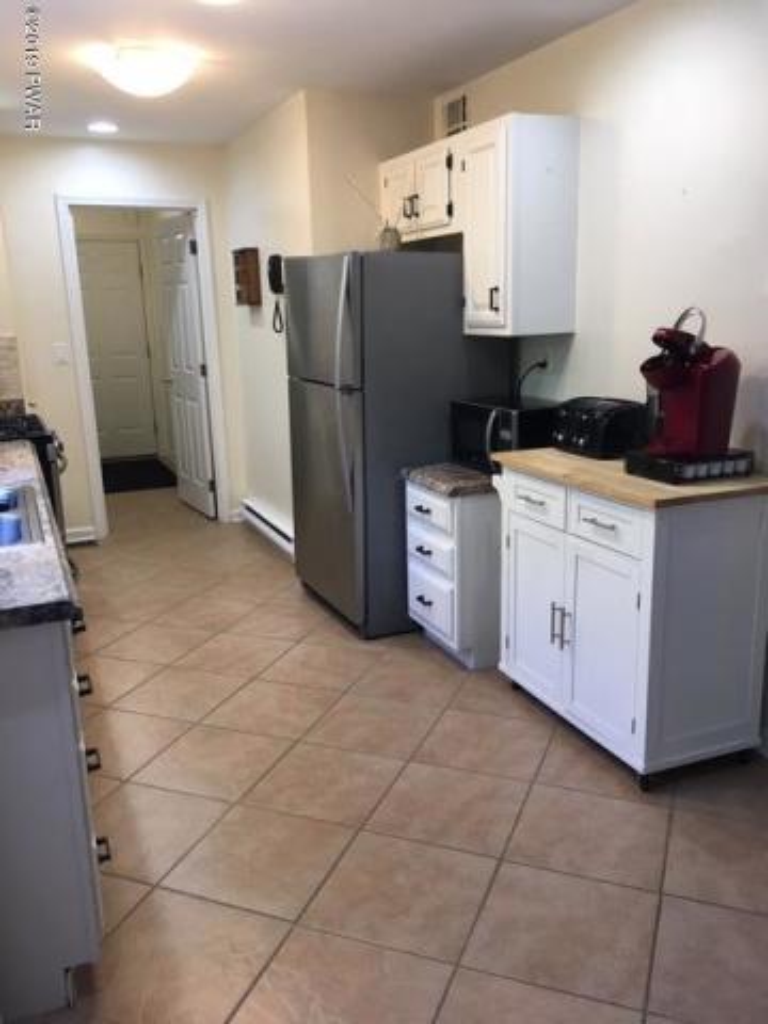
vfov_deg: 61.7
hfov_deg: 48.2
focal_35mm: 29
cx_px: 384
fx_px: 858
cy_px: 512
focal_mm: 4.15
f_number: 2.2
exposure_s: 1/30
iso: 40
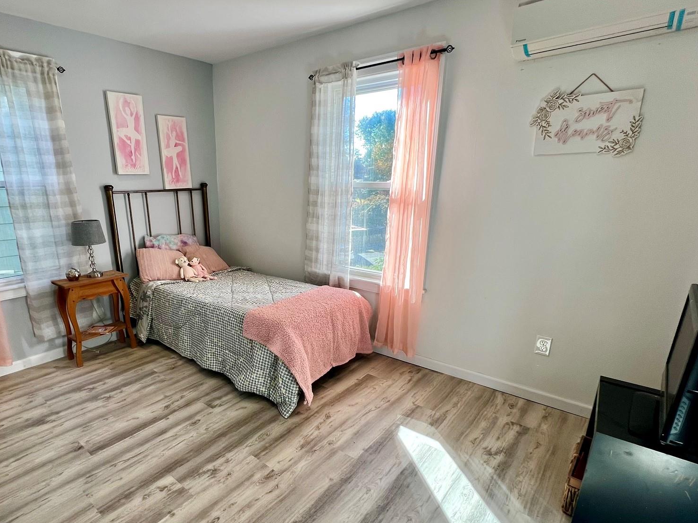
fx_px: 363
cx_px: 287
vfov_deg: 71.3
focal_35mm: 18
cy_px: 293
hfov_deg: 86.9
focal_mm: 1.57
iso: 40
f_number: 1.8
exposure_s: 1/120
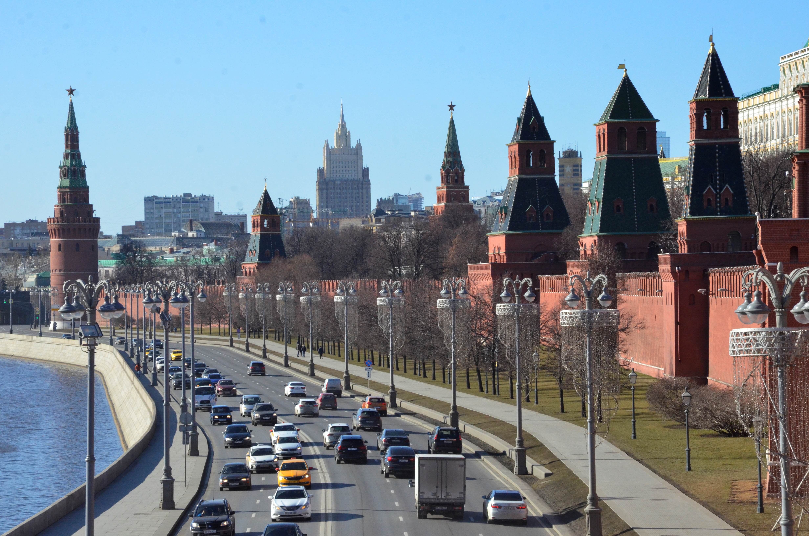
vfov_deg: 11.7
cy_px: 268
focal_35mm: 117
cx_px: 404
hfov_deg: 17.5
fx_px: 2624
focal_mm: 78
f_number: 16
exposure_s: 1/1000
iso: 1600
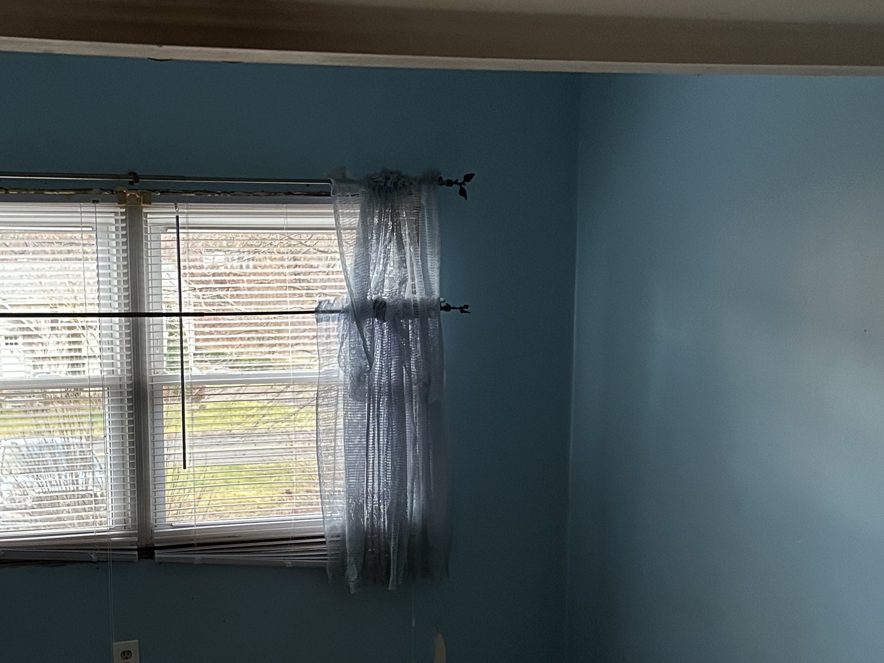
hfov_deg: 37.6
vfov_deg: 28.6
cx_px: 268
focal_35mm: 50
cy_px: 516
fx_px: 1277
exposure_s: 1/40
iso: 500
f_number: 1.5
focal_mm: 5.7
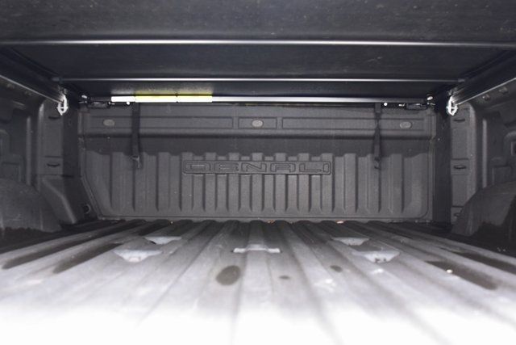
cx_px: 258
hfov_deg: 53.1
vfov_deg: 36.9
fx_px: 516
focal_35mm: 36
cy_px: 172
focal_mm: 24
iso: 1600
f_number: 2.8
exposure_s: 1/1.6
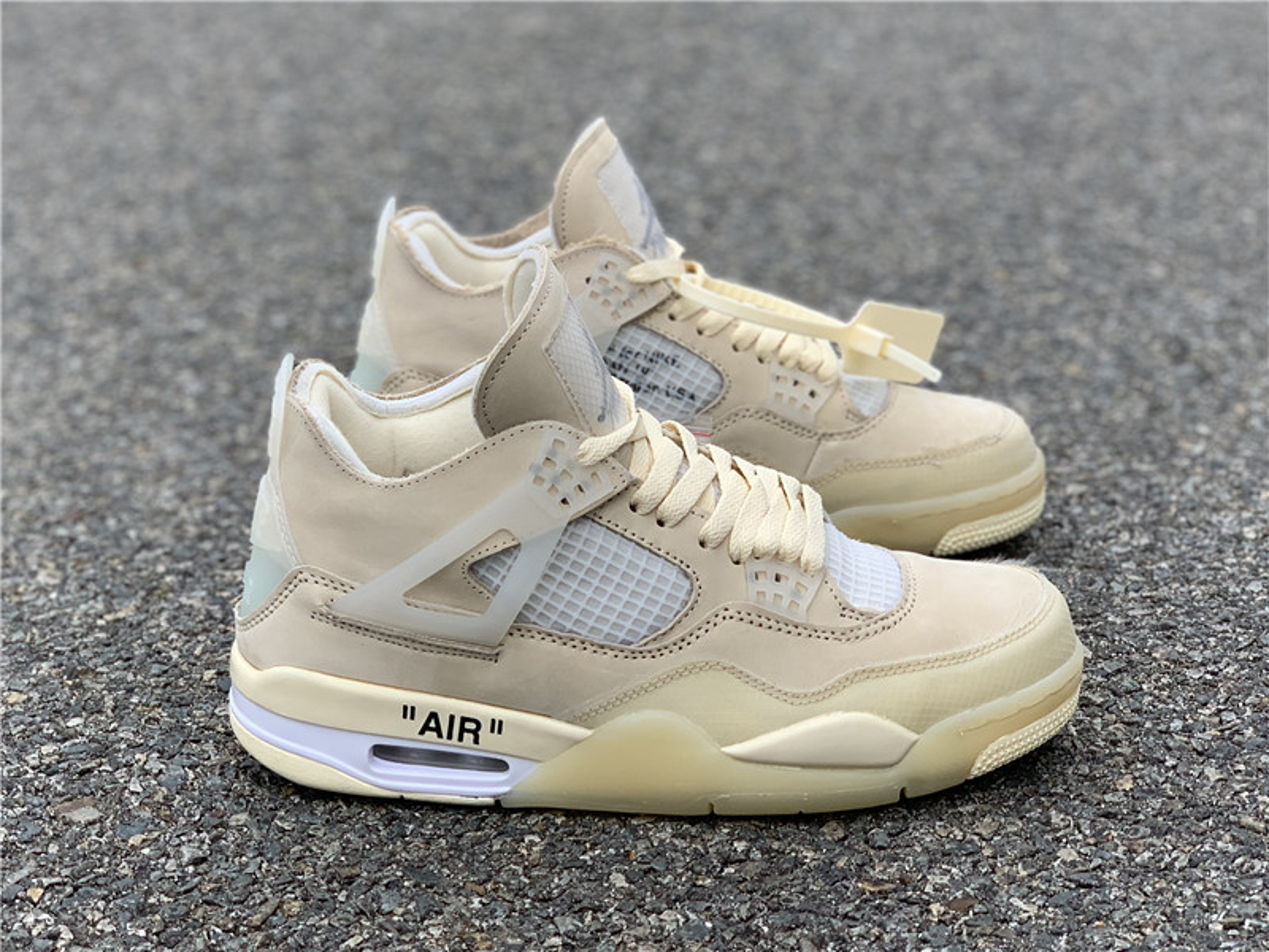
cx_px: 634
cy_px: 476
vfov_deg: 28.0
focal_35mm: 52
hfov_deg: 36.8
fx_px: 1906
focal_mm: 6
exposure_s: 1/516
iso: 16
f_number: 2.4
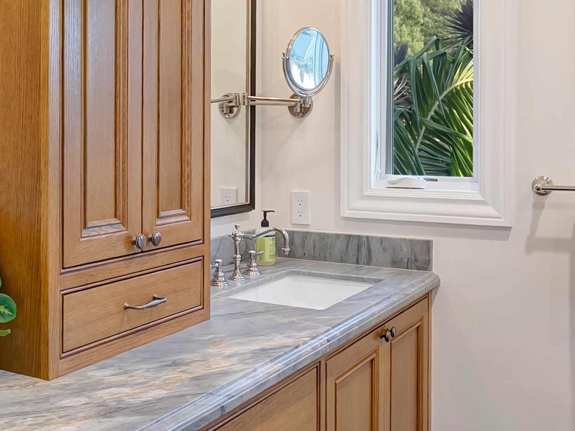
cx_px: 166
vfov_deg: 32.7
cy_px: 152
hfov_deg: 42.0
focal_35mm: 44
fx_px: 731
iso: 800
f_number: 8
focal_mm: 16
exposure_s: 1/30
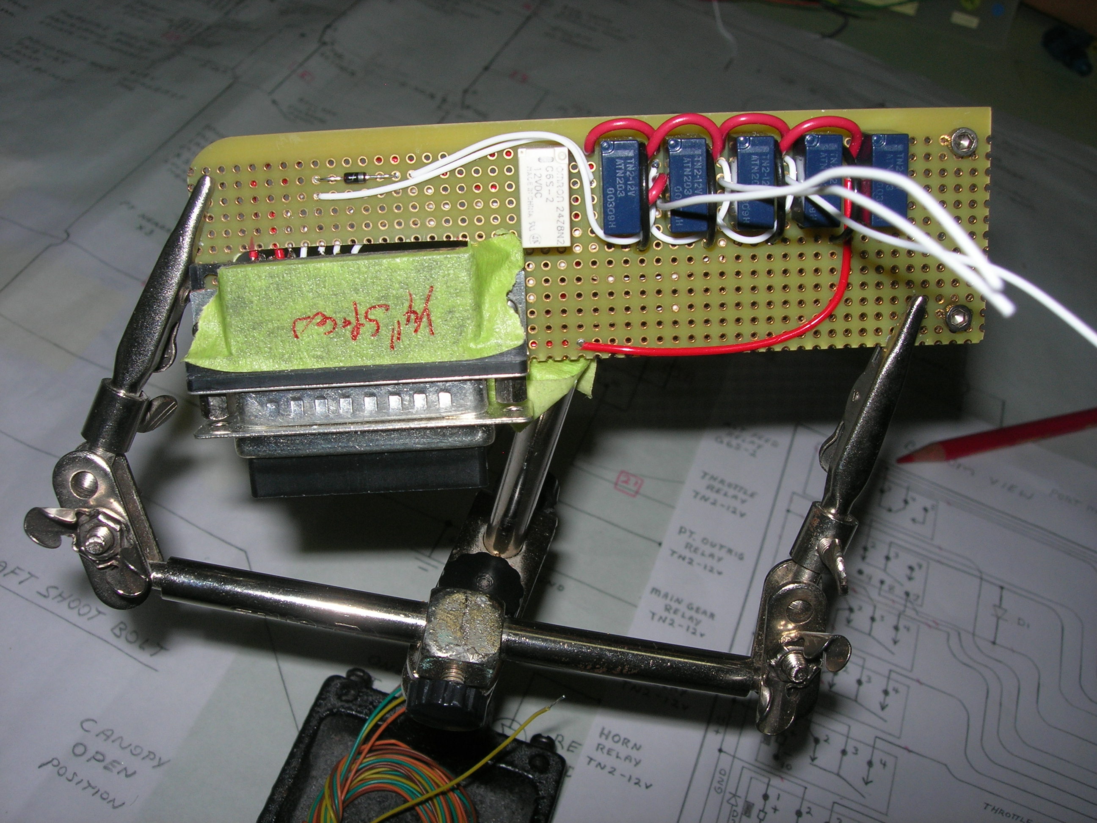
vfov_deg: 37.7
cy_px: 412
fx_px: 1204
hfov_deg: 49.0
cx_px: 548
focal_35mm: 38
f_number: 4.8
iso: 64
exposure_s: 1/60.1
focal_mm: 7.8
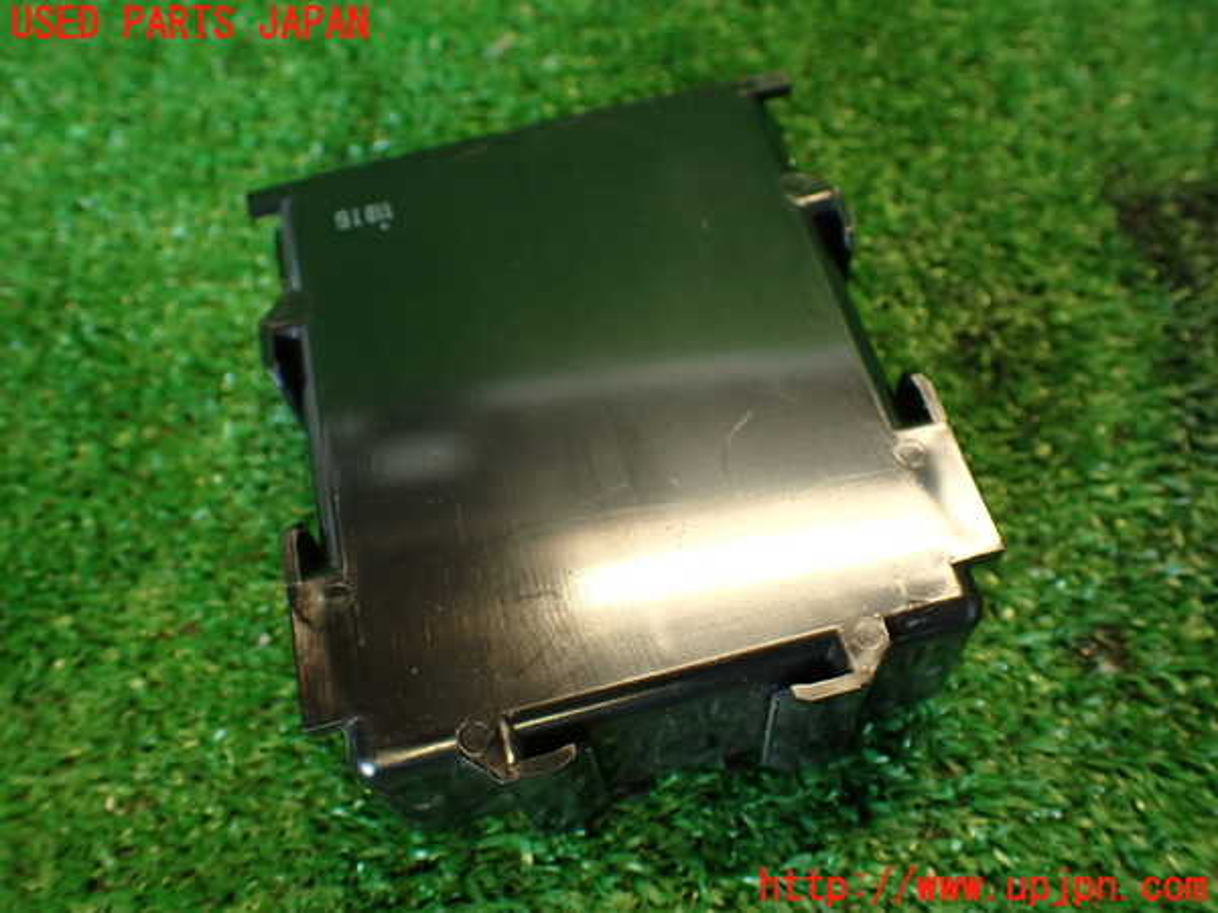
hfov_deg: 56.8
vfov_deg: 44.2
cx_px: 609
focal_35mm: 32
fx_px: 1126
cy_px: 456
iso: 200
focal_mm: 5.79
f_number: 2.4
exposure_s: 1/30
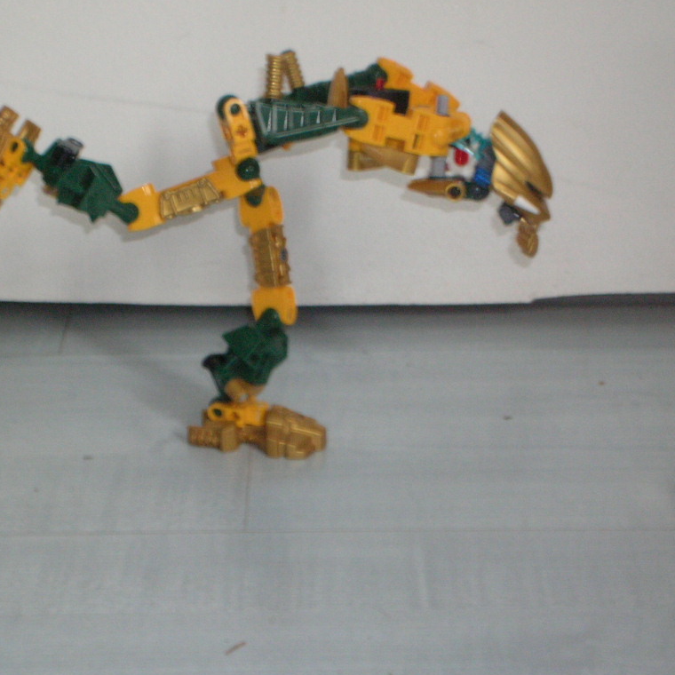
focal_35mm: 125
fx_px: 2758
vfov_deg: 14.0
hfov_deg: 13.9
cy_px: 338
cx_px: 249
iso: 200
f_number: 4.9
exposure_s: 1/4.9
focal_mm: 17.4
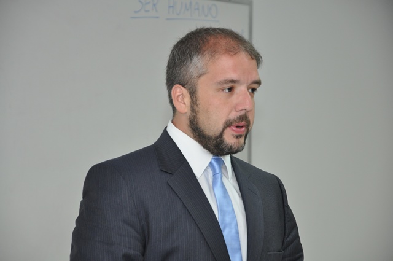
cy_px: 130
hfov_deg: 14.0
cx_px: 196
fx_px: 1603
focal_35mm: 147
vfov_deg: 9.3
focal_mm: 98
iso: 800
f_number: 5.6
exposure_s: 1/60
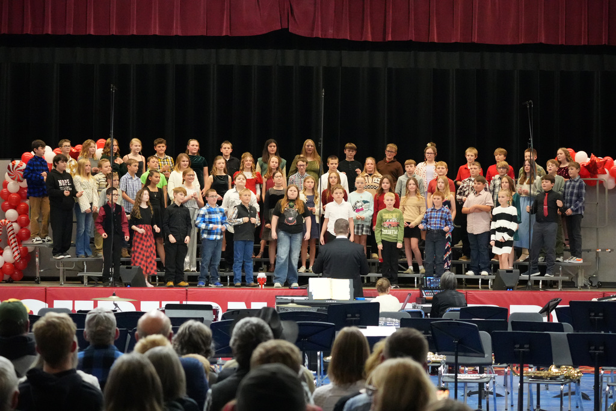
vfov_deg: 13.0
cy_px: 206
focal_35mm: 105
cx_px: 308
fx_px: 1797
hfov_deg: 19.5
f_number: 4.5
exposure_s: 1/200
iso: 8000
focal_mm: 70
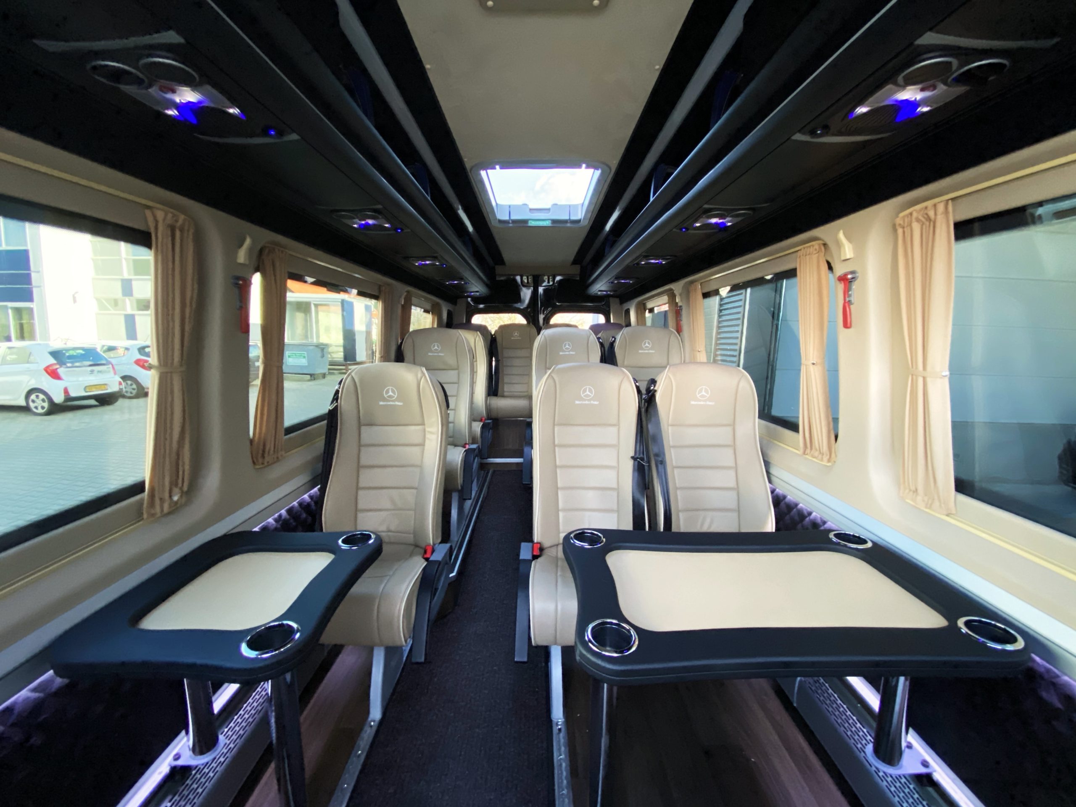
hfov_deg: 102.1
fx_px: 435
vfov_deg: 85.7
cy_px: 404
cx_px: 538
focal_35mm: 14
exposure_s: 1/59
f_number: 2.4
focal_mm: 1.54
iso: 1000
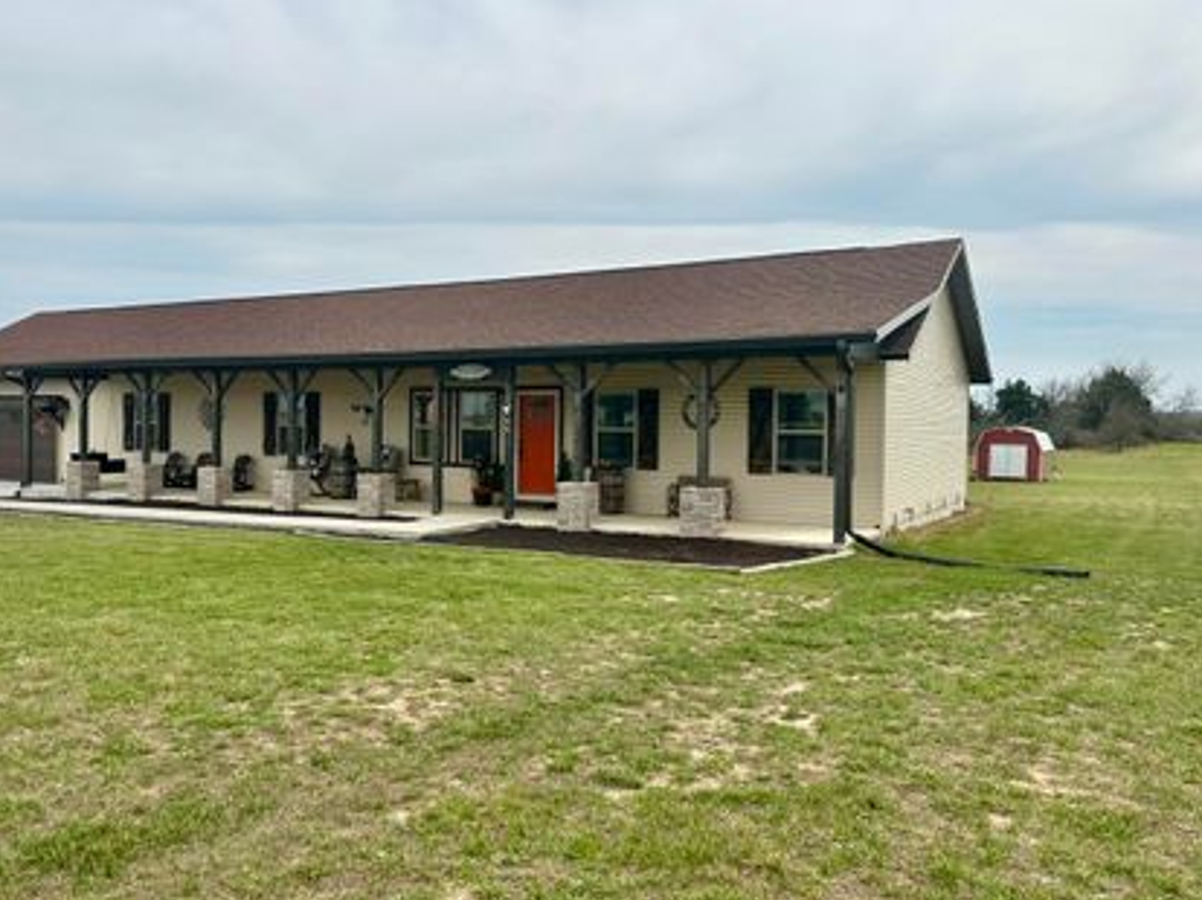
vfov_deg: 48.2
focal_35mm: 29
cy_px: 446
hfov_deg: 61.2
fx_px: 1006
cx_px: 491
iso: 80
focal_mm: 6.86
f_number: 1.78
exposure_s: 1/7042
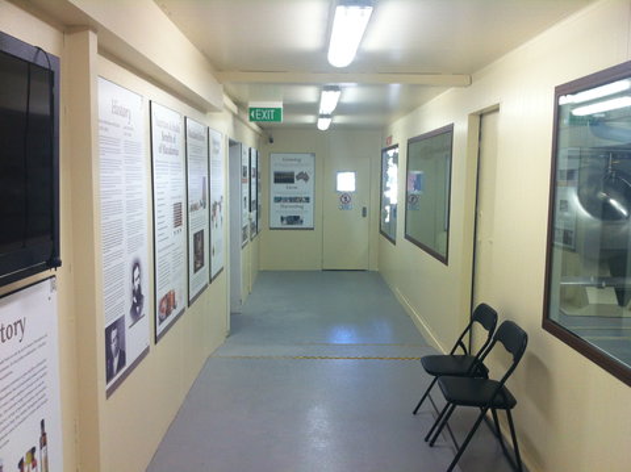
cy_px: 236
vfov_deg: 40.6
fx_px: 637
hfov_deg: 52.7
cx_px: 316
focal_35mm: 35
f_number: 2.8
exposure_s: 1/33
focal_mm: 3.85
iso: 100
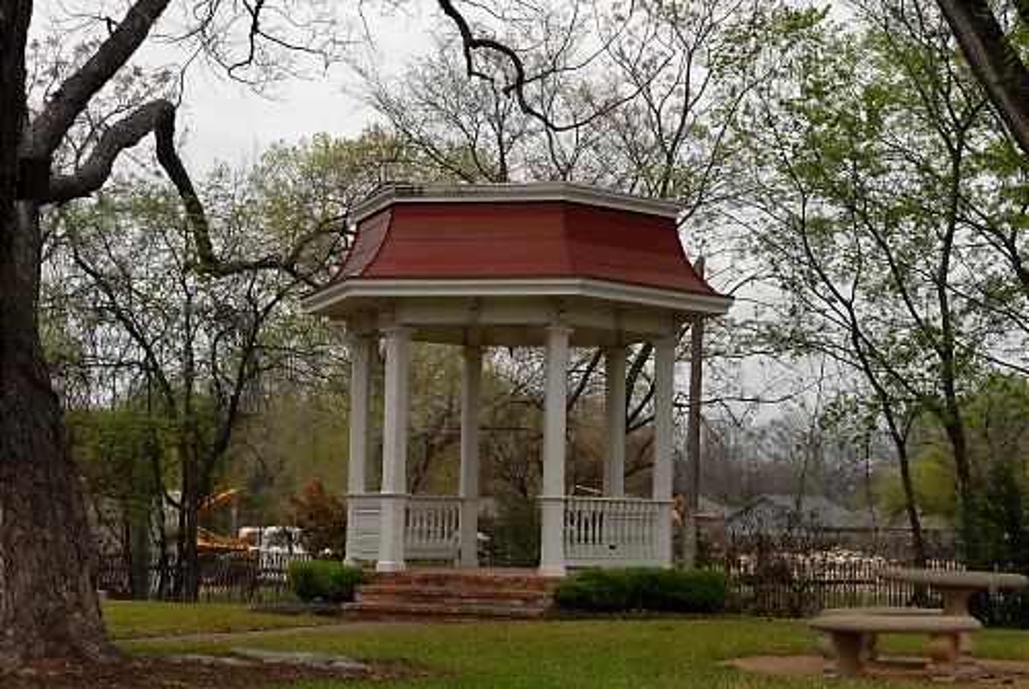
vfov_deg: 16.6
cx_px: 514
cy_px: 344
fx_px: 2362
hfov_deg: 24.6
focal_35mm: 82
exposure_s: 1/1000
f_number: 5.6
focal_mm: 55
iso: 250
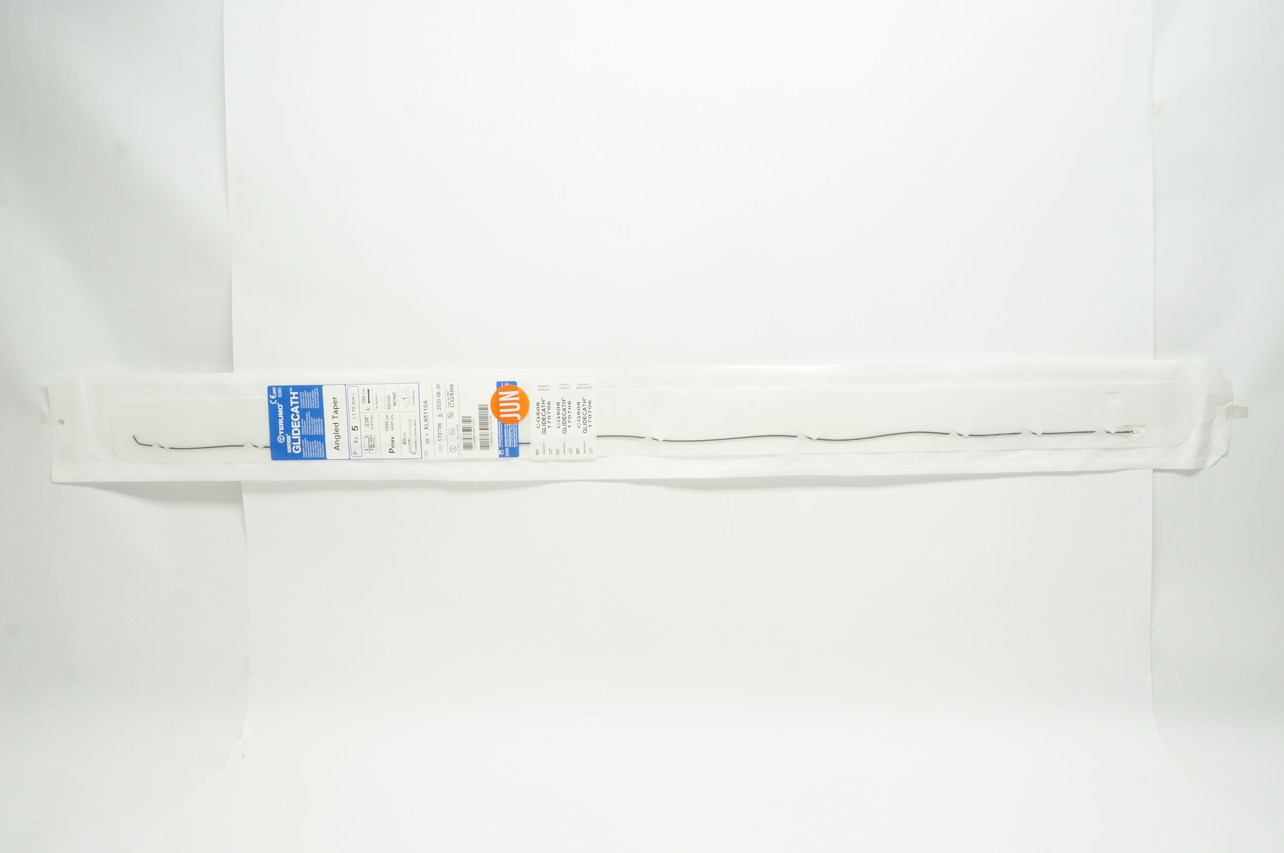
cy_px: 426
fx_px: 1069
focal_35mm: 30
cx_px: 642
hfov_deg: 62.0
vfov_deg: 43.5
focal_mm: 20
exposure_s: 1/13
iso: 400
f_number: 13
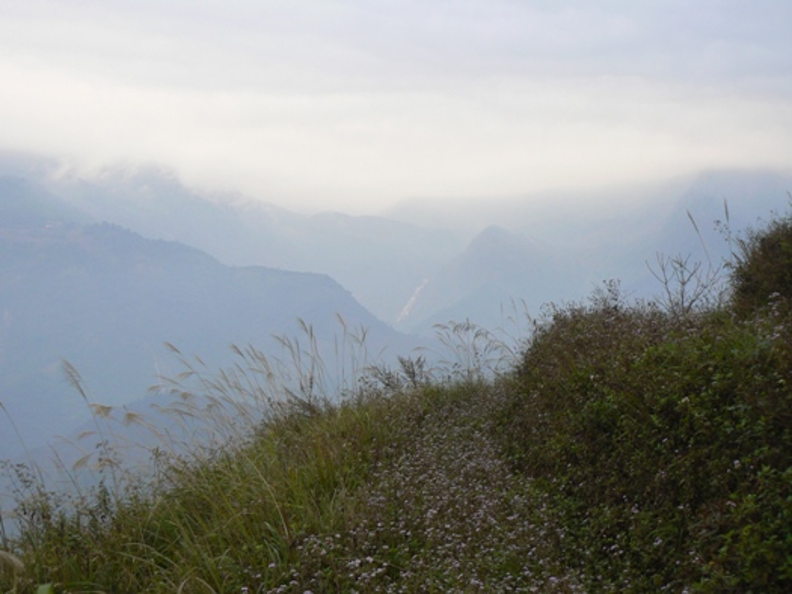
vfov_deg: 24.8
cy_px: 297
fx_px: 1350
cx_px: 396
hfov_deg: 32.7
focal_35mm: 59
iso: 80
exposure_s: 1/80
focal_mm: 9.9
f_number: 4
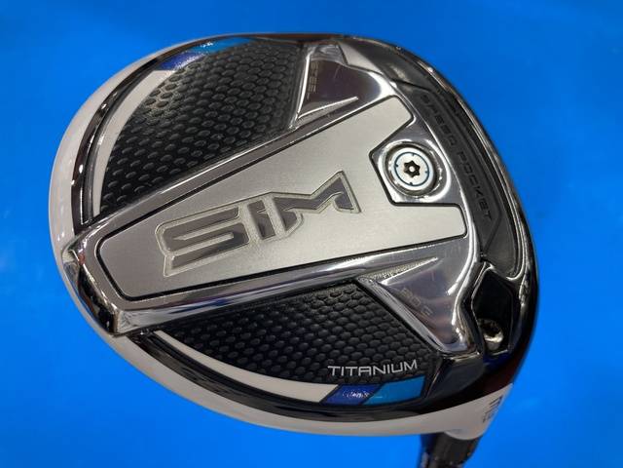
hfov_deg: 63.4
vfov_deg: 49.7
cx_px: 312
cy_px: 234
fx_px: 504
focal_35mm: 28
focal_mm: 3.99
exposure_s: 1/50
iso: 50
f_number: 1.8
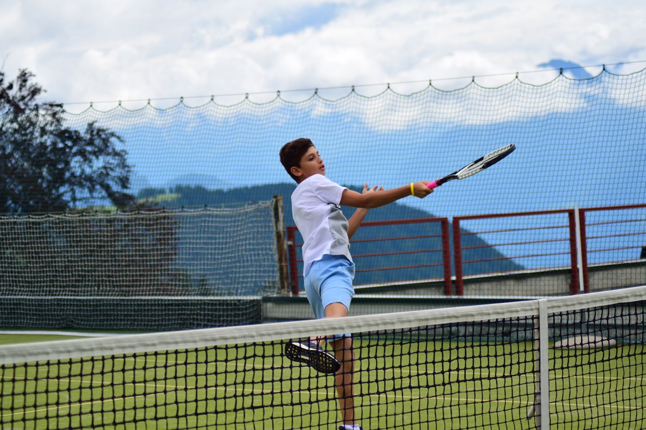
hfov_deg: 16.5
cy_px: 216
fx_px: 2225
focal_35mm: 124
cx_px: 323
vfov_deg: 11.1
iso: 140
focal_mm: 82
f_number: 4
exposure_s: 1/1250
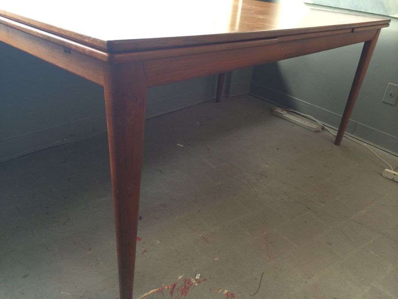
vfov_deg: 46.8
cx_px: 199
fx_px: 345
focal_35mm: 30
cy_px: 150
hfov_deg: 60.0
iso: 40
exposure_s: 1/30
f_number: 2.2
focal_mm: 4.12
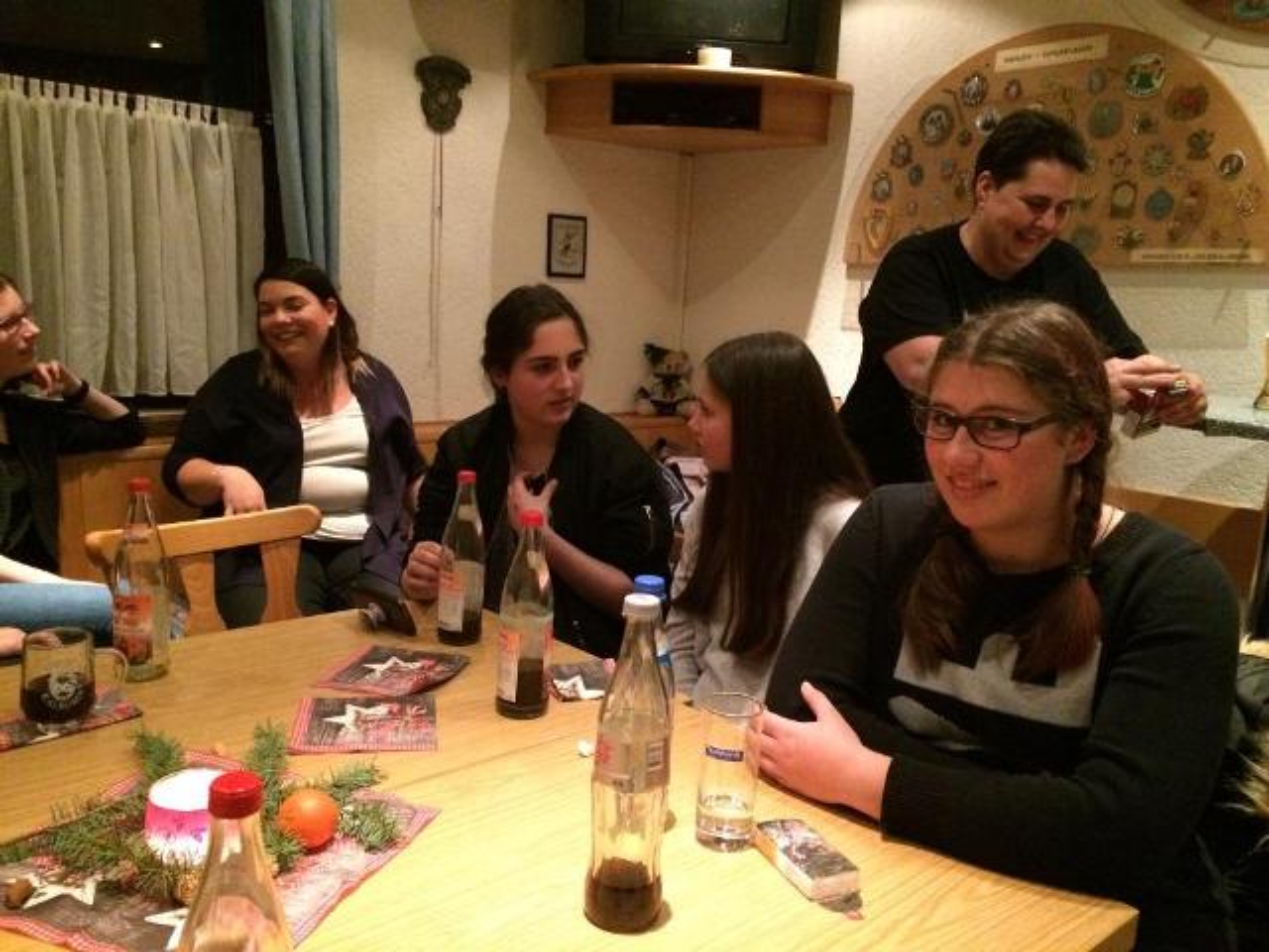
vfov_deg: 48.2
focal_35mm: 29
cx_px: 634
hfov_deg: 61.7
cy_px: 476
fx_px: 1063
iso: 500
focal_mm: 4.15
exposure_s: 1/17
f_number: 2.2
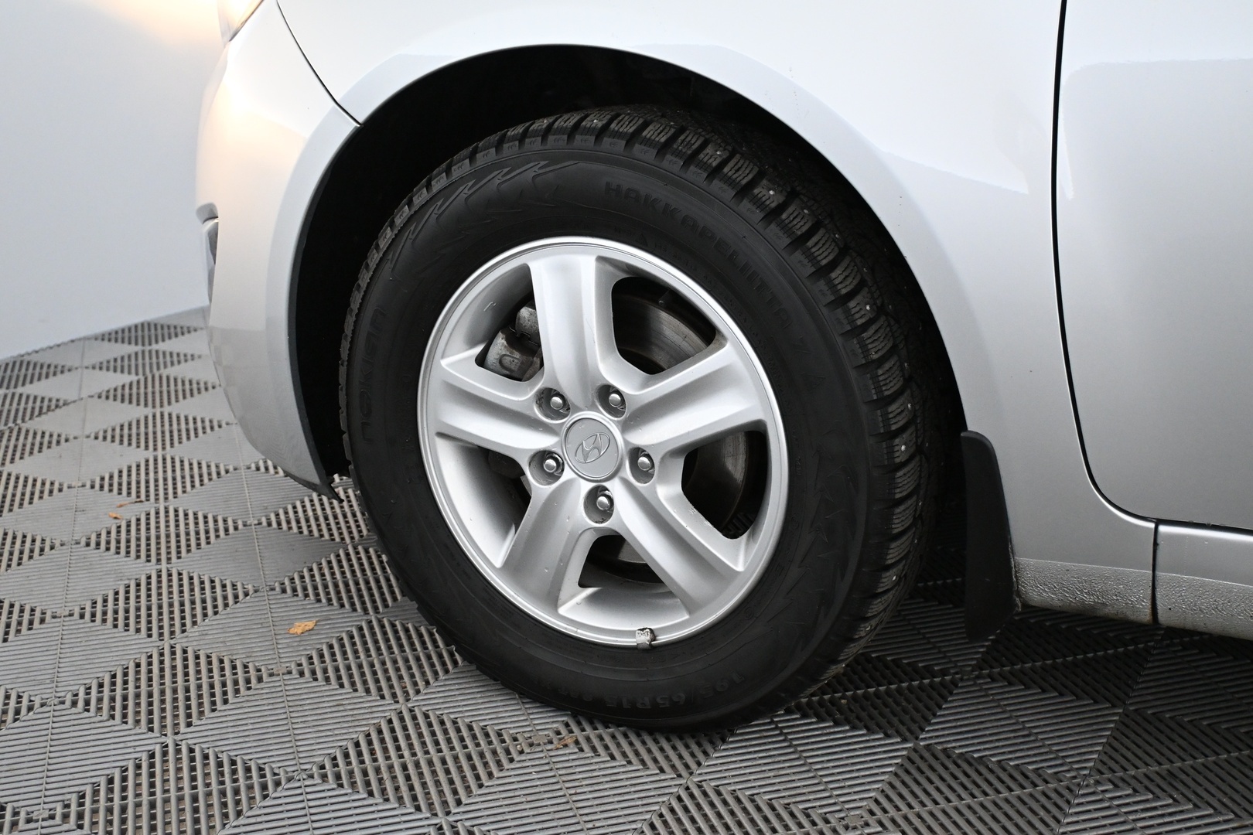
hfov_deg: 43.6
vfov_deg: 29.9
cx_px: 626
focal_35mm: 45
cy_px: 418
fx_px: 1566
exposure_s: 1/125
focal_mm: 30
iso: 3200
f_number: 4.8
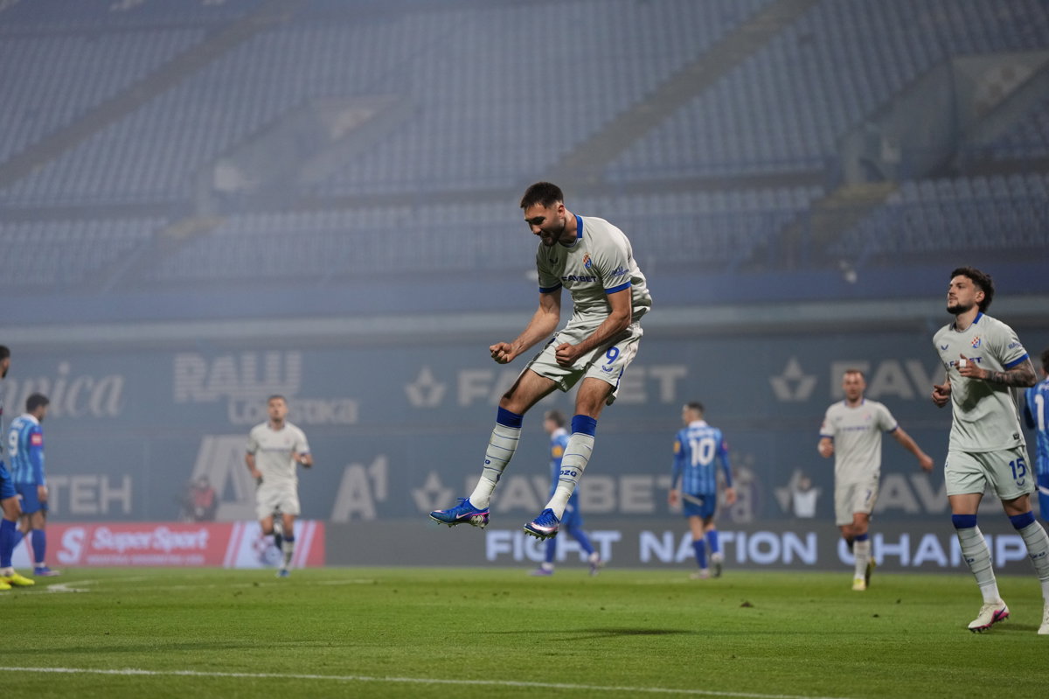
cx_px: 524
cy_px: 350
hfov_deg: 13.7
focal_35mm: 150
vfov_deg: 9.1
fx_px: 4369
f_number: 2.8
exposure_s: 1/1250
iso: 2500
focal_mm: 150
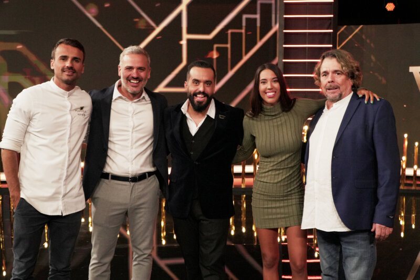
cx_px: 210
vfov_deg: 35.5
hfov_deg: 51.3
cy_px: 140
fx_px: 437
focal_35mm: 38
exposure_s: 1/160
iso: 2500
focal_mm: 25
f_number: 4
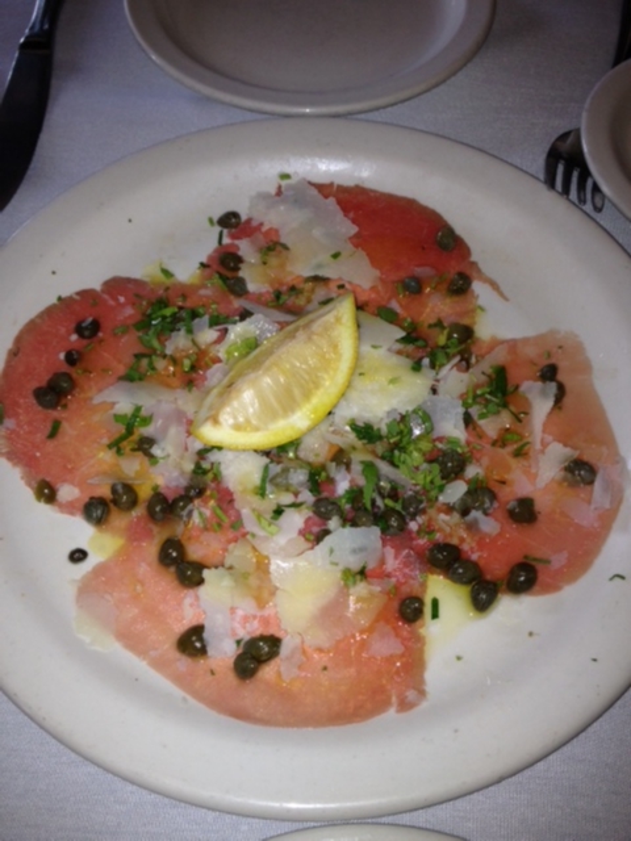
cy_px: 420
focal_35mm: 35
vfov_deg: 52.6
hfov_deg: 40.7
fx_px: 851
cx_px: 316
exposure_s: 1/63
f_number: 2.4
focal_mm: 4.28
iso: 64
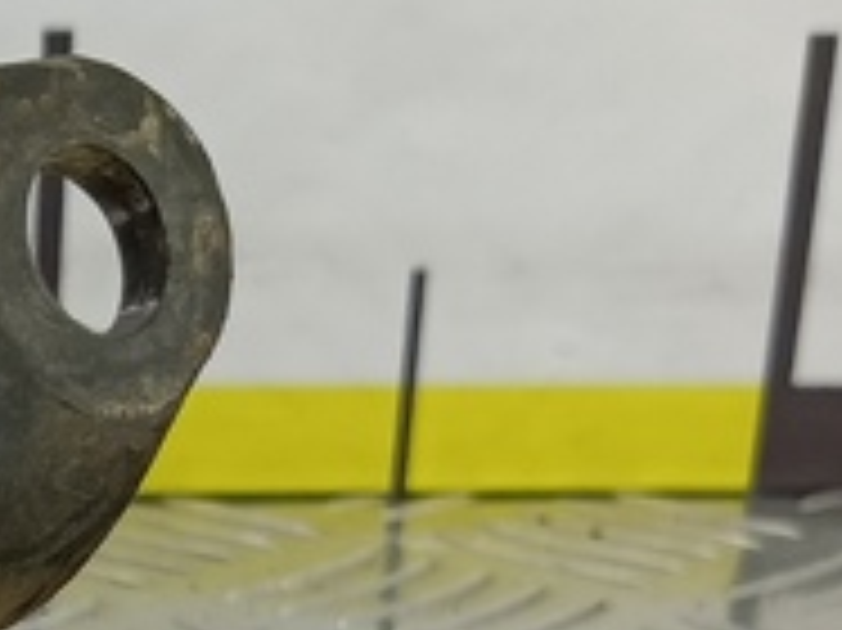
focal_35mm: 126
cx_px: -320
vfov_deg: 10.2
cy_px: 1498
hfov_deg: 14.8
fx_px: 3063
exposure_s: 1/50
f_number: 1.6
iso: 113
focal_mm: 4.11
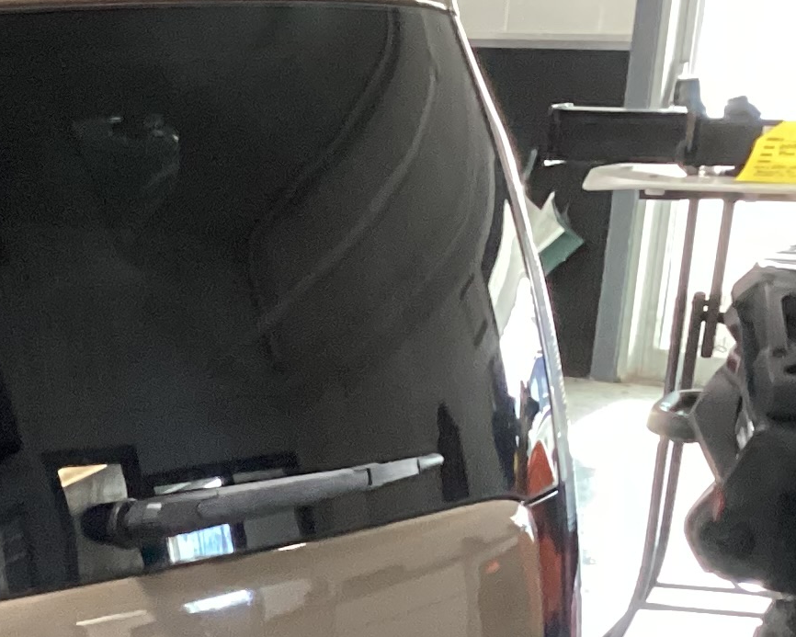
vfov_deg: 13.0
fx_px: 2686
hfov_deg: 14.7
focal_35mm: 114
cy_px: 882
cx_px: -637
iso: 320
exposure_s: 1/60
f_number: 2.4
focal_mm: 3.3
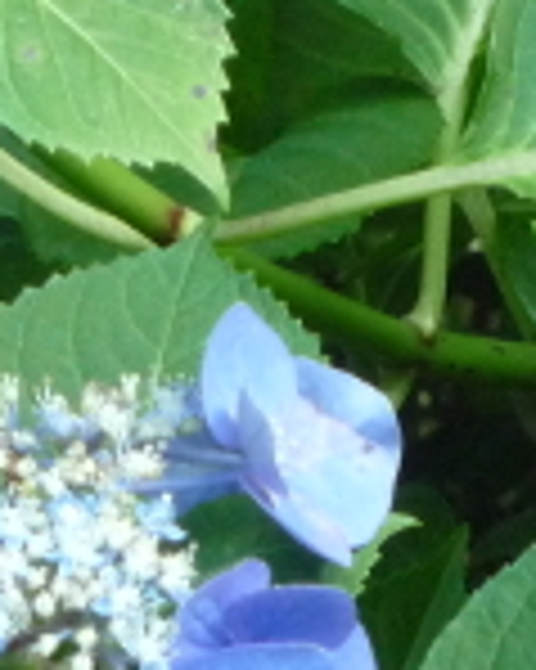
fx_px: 8793
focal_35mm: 443
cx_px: -36
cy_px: 94
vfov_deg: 4.4
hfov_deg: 3.5
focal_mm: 19.2
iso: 400
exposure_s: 1/50
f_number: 5.7
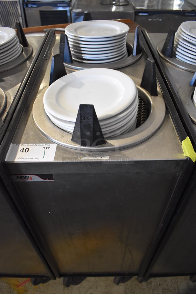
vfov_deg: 67.3
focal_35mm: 27
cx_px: 98
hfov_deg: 48.0
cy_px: 147
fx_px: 220
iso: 2200
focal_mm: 18
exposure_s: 1/125
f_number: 3.5
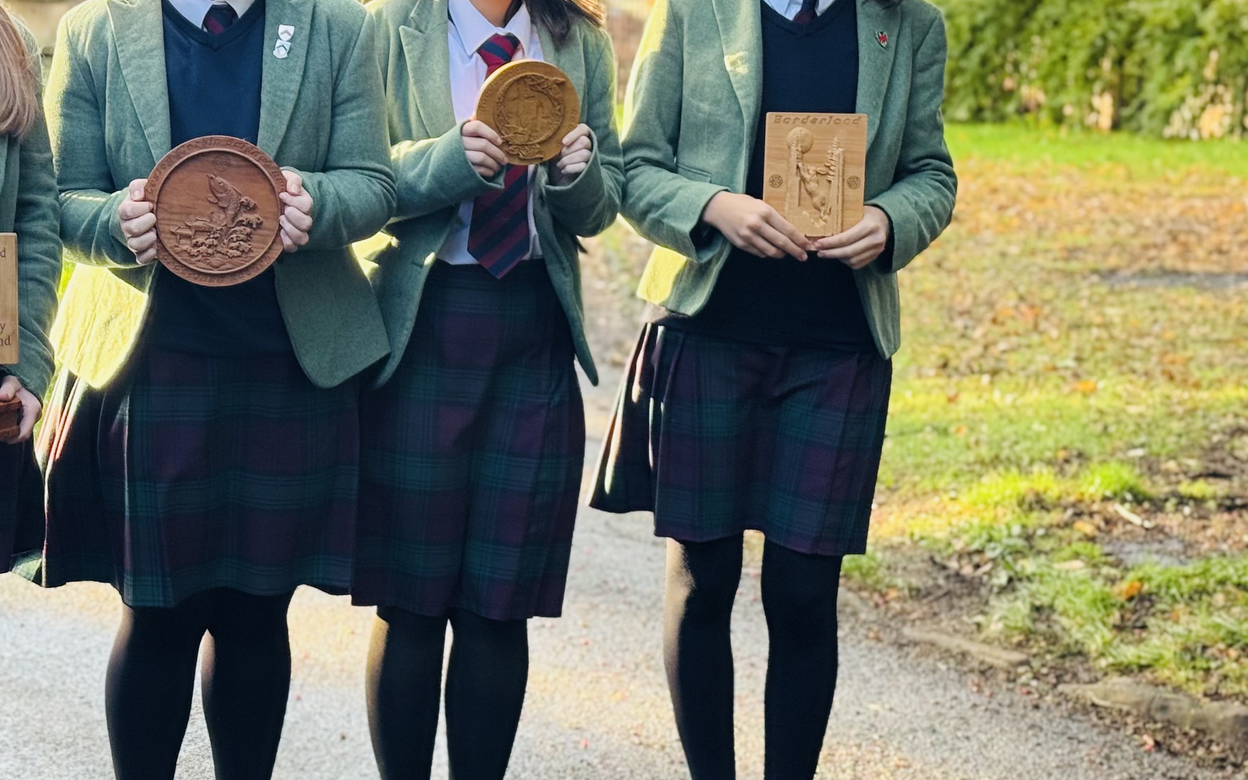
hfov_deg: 23.5
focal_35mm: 87
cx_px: 259
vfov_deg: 15.0
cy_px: 364
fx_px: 2959
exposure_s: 1/167
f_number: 1.78
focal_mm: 6.76
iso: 64
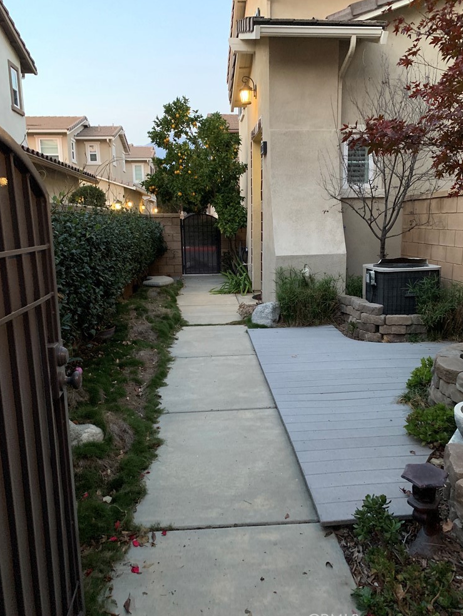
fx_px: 481
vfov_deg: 65.3
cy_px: 309
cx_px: 238
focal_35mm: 27
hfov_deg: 51.4
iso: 640
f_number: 1.8
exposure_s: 1/30
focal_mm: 4.25
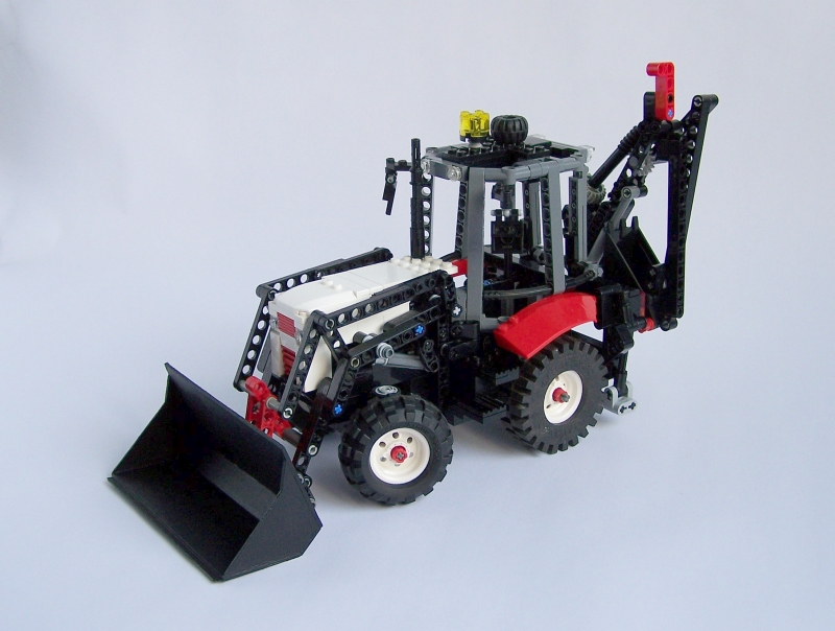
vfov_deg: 37.9
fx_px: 919
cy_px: 316
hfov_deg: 48.9
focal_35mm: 38
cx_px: 418
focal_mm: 6.3
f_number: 2.8
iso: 80
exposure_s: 1/80
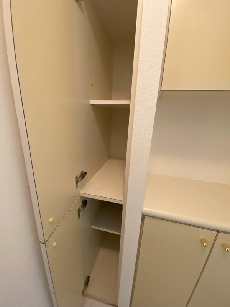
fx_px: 115
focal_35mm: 13
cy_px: 154
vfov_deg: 106.2
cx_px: 115
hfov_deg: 89.9
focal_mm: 1.54
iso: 800
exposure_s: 1/50
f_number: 2.4
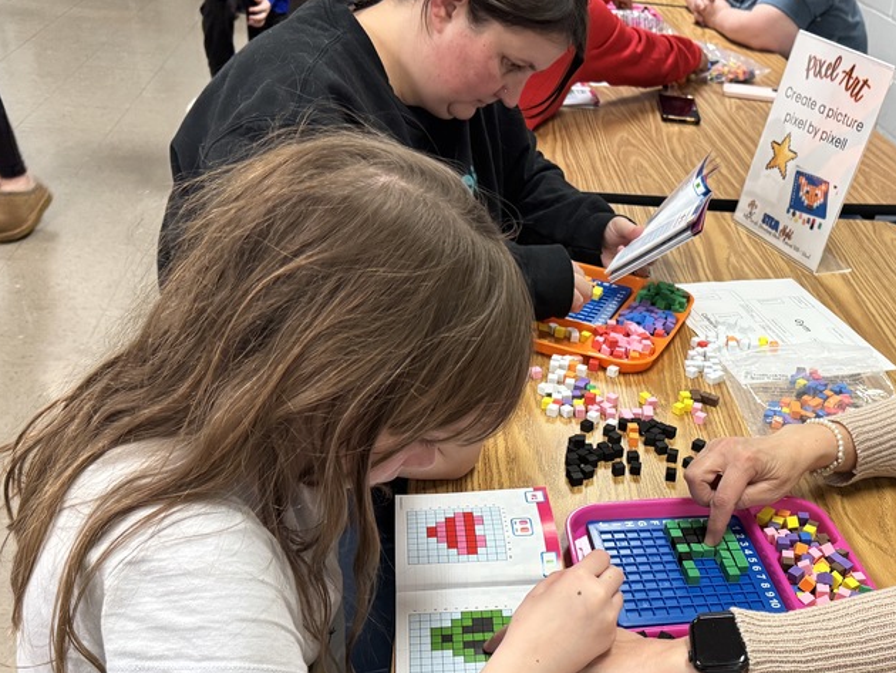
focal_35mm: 39
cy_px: 495
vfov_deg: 36.1
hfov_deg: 45.9
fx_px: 1010
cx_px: 686
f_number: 1.78
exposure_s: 1/60
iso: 250
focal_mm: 6.76
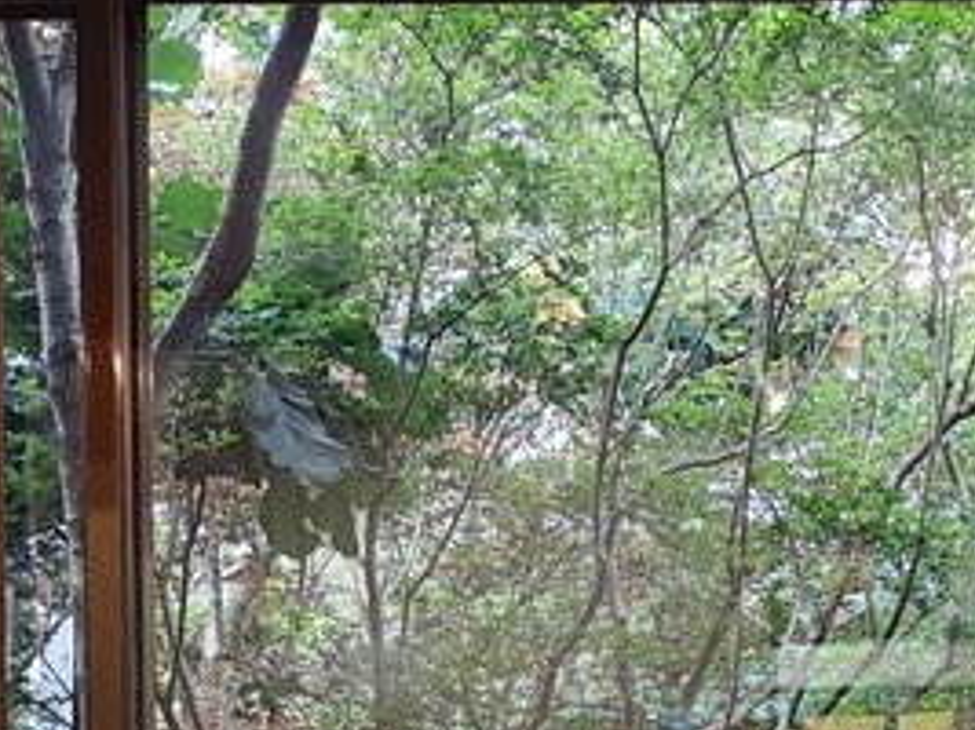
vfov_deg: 16.8
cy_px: 1029
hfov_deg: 24.1
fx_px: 2280
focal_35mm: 81
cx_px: 573
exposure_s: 1/33.3
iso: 400
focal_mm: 3.95
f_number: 1.8
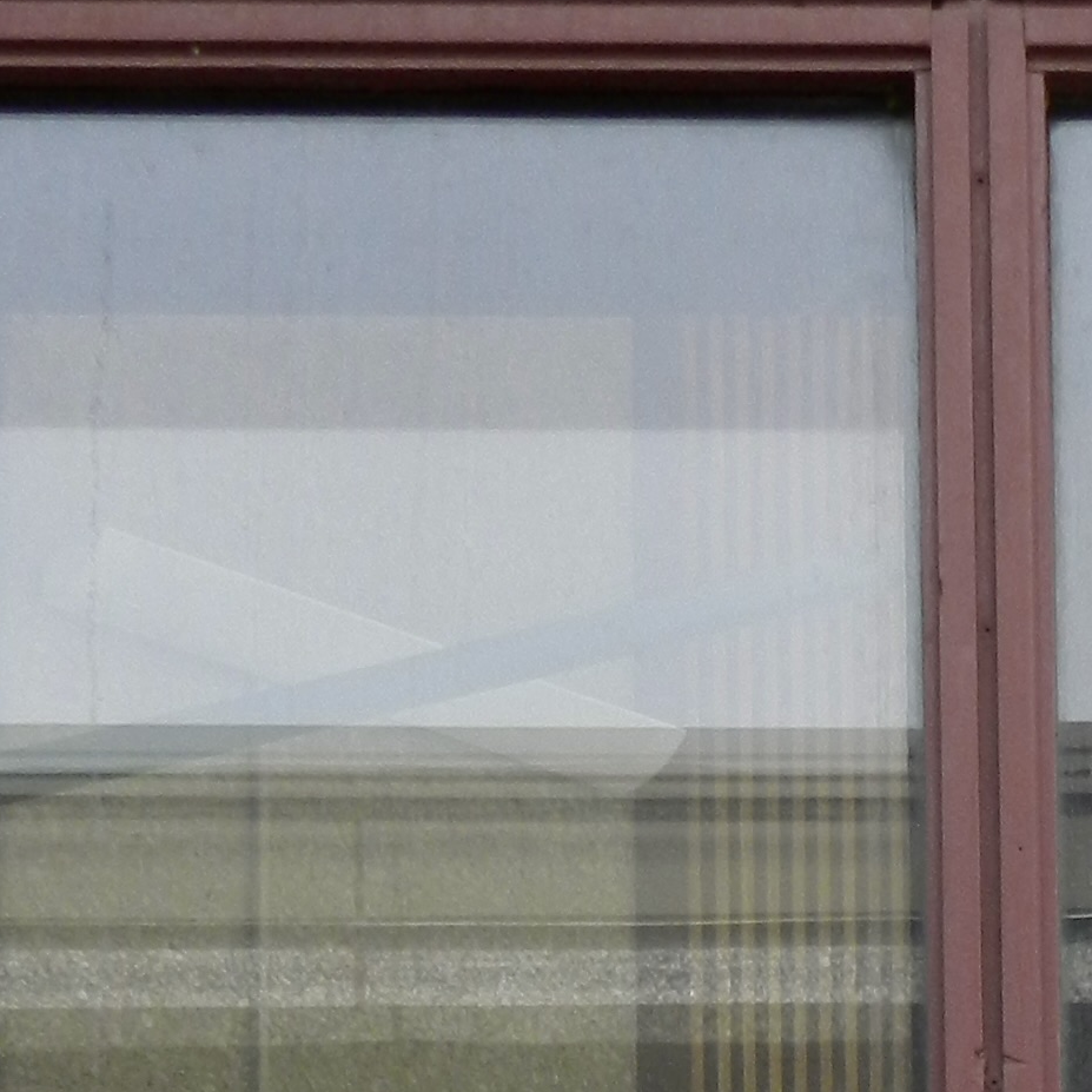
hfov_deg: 13.8
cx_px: 1408
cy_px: 2122
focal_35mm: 122
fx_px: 4354
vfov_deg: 12.7
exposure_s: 1/320
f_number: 3.7
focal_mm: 5.6
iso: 160
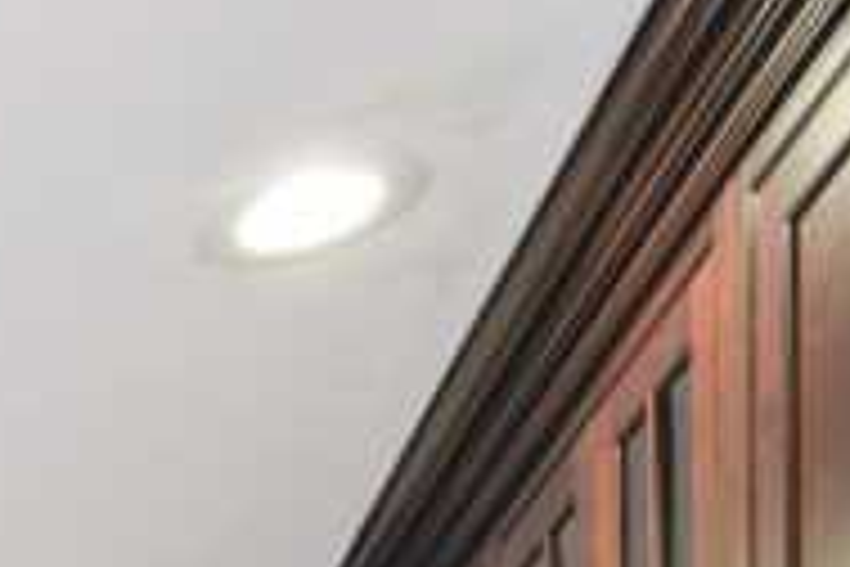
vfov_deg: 12.9
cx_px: -1075
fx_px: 1794
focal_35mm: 76
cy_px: 1424
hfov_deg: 16.1
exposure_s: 1/5
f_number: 8
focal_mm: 14
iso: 400
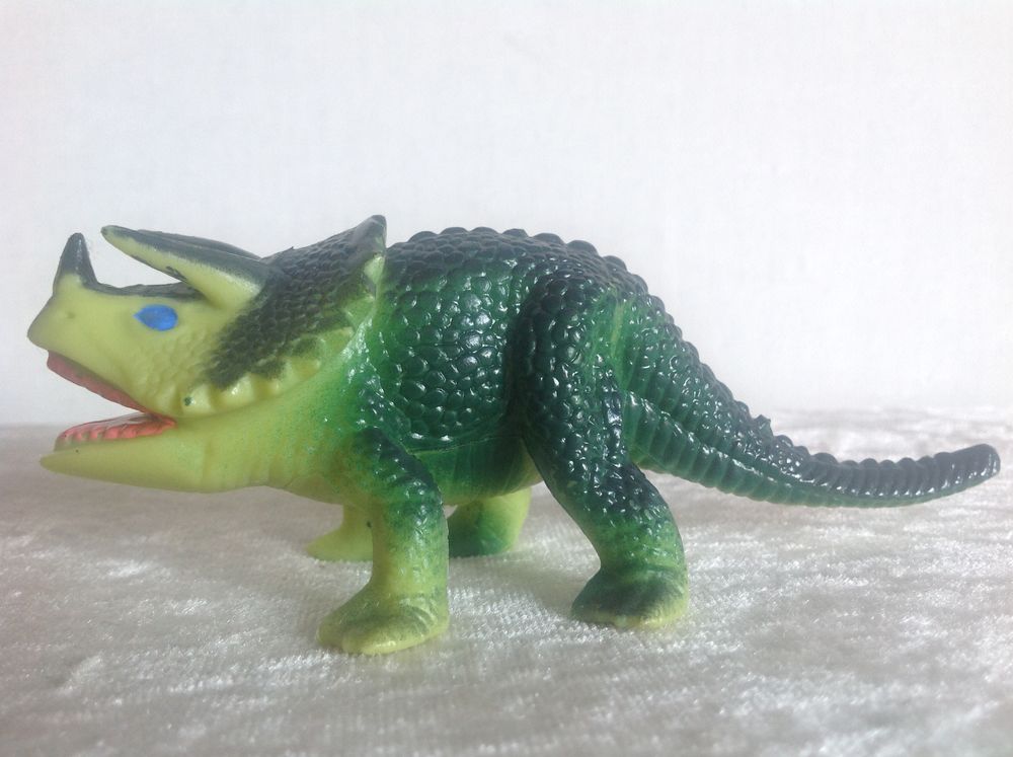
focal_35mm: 35
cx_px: 506
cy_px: 378
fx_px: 1023
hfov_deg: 52.7
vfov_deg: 40.6
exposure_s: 1/30
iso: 64
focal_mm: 4.28
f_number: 2.4
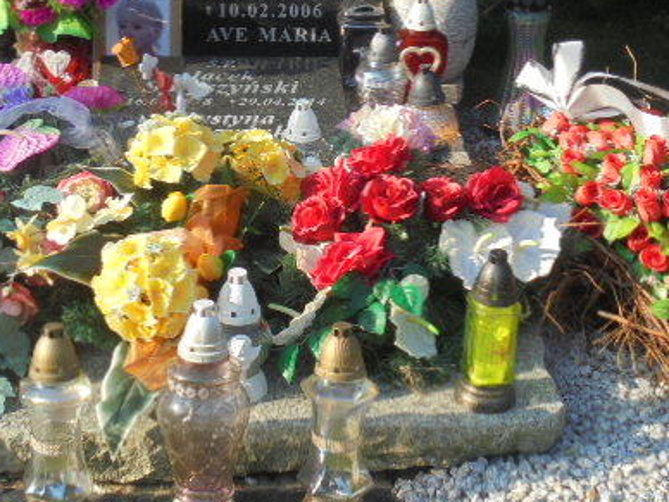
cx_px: 283
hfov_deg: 27.4
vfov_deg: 20.6
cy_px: 155
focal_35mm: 71
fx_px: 1372
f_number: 4.5
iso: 100
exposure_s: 1/320
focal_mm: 7.8
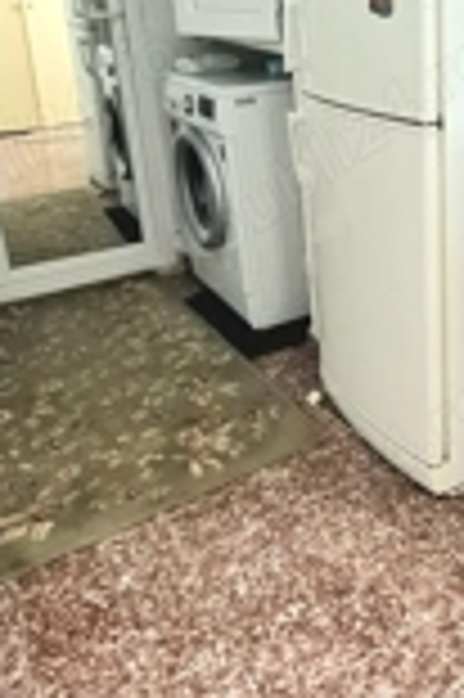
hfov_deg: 33.2
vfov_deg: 53.2
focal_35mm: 35
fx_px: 678
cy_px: 221
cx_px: 505
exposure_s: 1/33
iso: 320
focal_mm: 2.2
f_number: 2.2
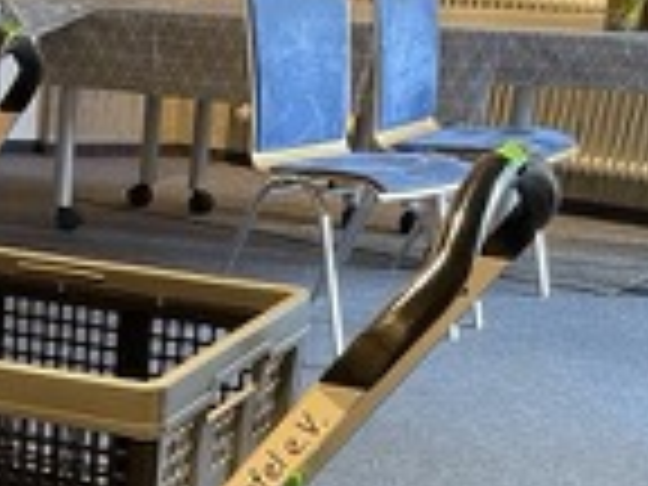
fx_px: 1703
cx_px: -122
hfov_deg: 20.2
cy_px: 657
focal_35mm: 91
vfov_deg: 15.4
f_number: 1.6
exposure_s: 1/50
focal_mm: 4.2
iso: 400
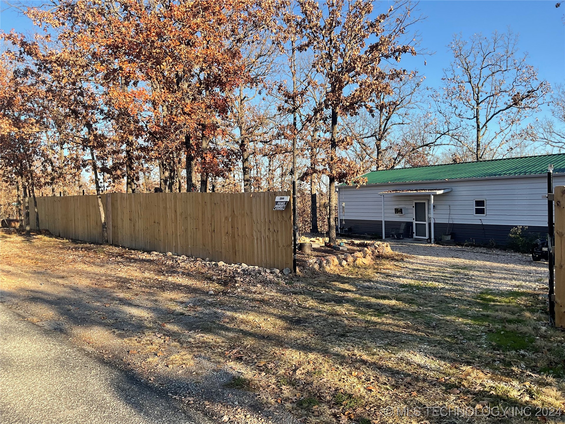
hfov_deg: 61.7
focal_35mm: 29
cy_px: 212
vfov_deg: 48.2
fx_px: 473
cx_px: 282
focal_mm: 3
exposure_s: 1/635
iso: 16
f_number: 1.8
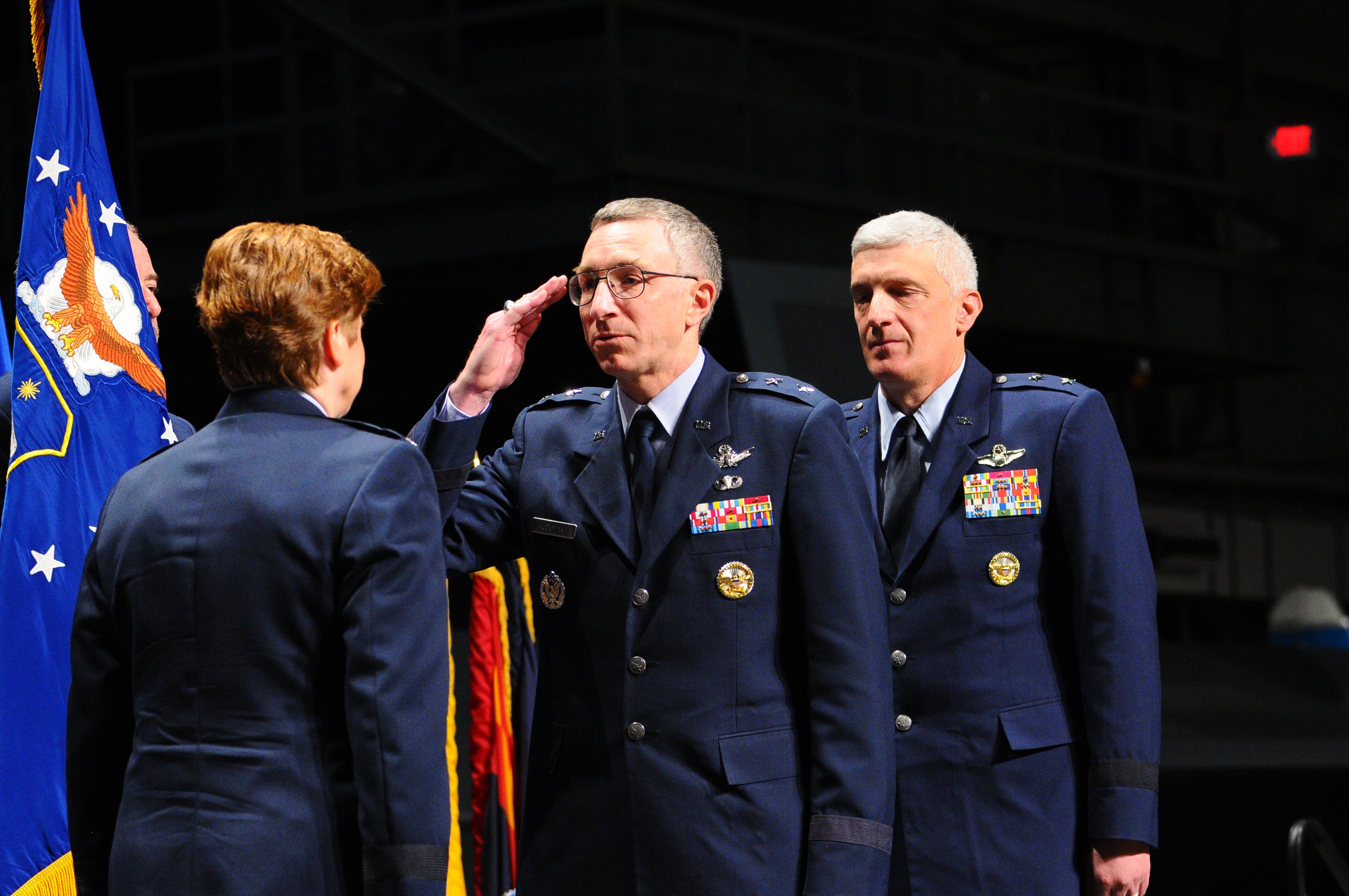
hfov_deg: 16.1
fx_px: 4772
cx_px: 674
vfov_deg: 10.7
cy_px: 448
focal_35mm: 128
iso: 1600
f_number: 4
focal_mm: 85
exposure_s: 1/50
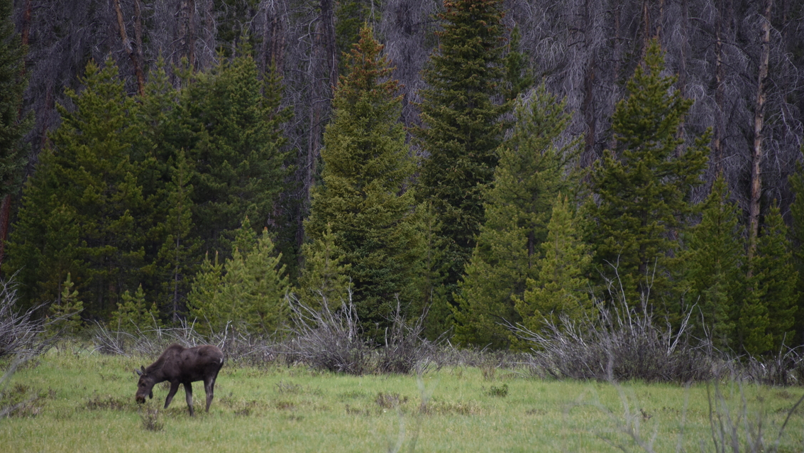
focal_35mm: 355
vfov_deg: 3.4
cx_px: 370
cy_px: 300
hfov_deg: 6.1
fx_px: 7570
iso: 360
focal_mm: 300
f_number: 5.6
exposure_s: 1/640
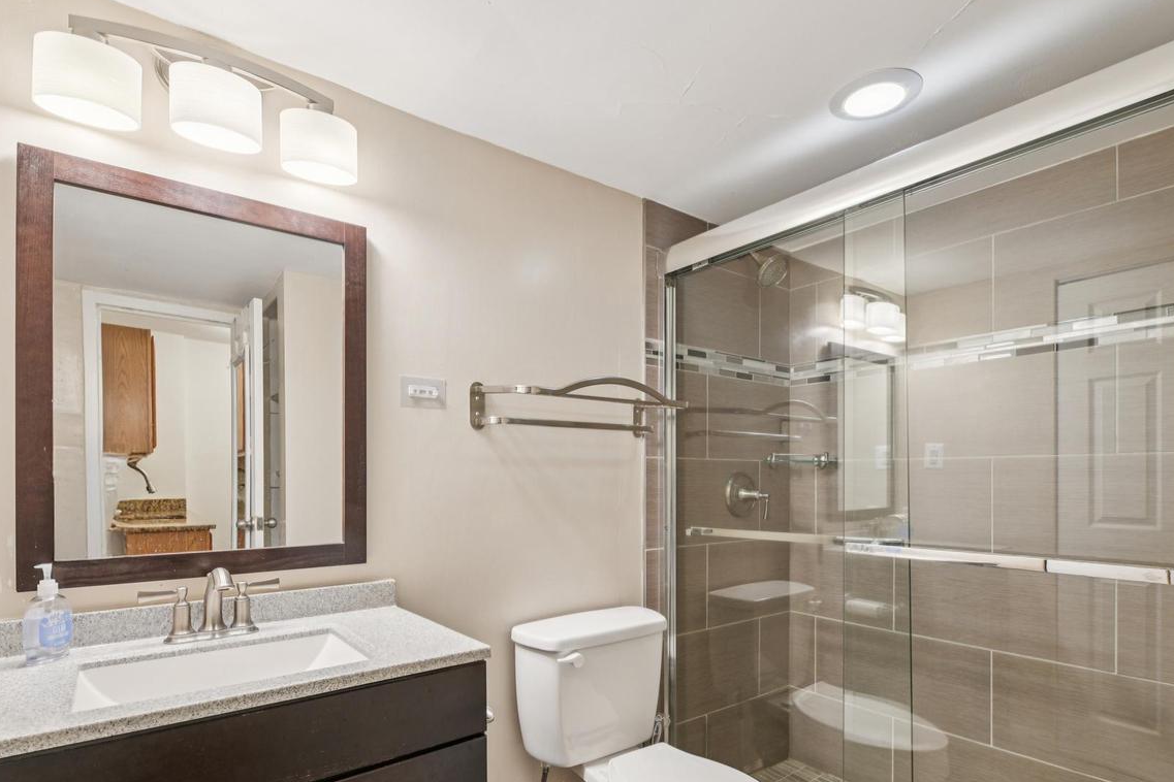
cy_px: 486
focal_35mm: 19
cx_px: 572
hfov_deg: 86.9
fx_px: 620
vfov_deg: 63.7
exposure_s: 1/10
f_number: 8
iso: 400
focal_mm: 15
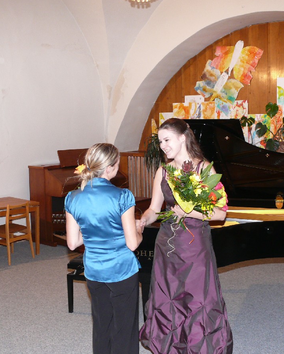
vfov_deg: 40.3
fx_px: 483
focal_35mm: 46
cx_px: 147
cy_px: 177
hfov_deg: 32.7
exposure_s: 1/30
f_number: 2.8
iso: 200
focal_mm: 7.4
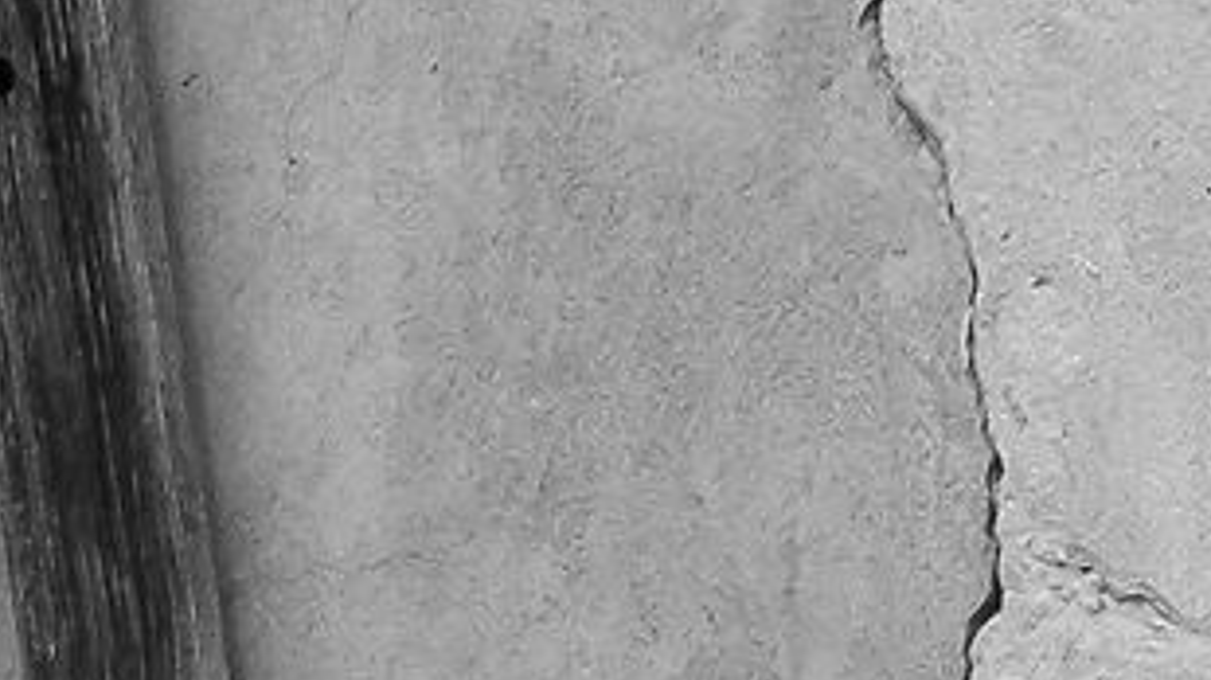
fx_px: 22915
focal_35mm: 714
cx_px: -1406
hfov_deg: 3.0
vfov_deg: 1.7
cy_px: 543
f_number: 13
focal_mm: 58.6
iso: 200
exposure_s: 1/160
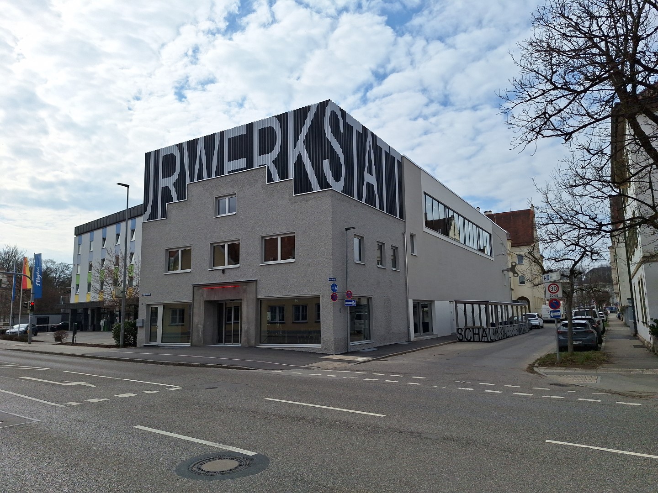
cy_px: 246
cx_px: 329
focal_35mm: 23
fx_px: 437
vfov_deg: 58.9
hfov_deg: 73.9
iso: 40
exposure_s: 1/6536
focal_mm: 5.54
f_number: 1.8
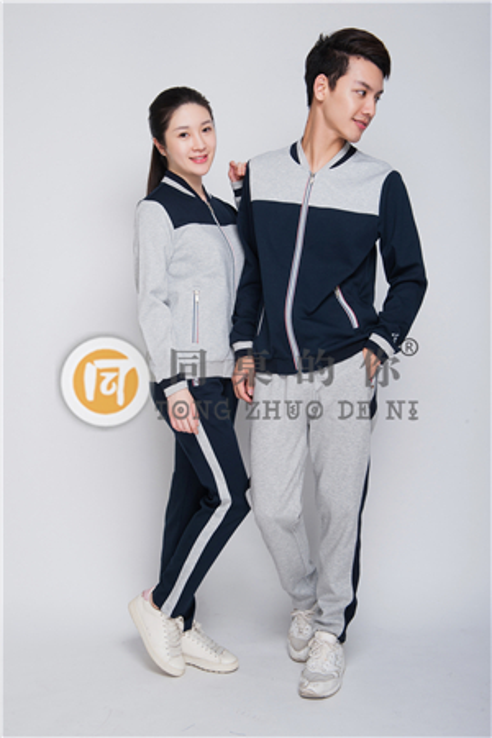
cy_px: 369
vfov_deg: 46.4
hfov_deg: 31.9
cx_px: 246
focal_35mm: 42
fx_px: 861
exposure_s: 1/125
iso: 200
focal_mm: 42
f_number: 13
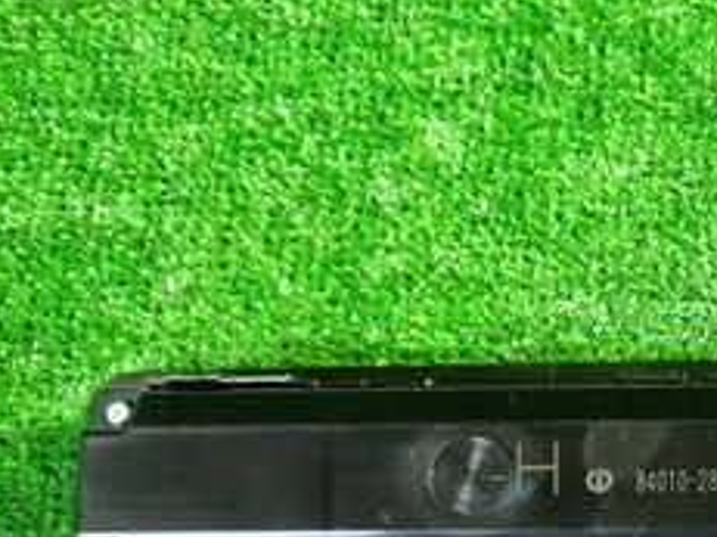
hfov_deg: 22.7
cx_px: 894
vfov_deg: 18.5
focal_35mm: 78
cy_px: 518
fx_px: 1615
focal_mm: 5.4
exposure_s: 1/30
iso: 800
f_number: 2.3
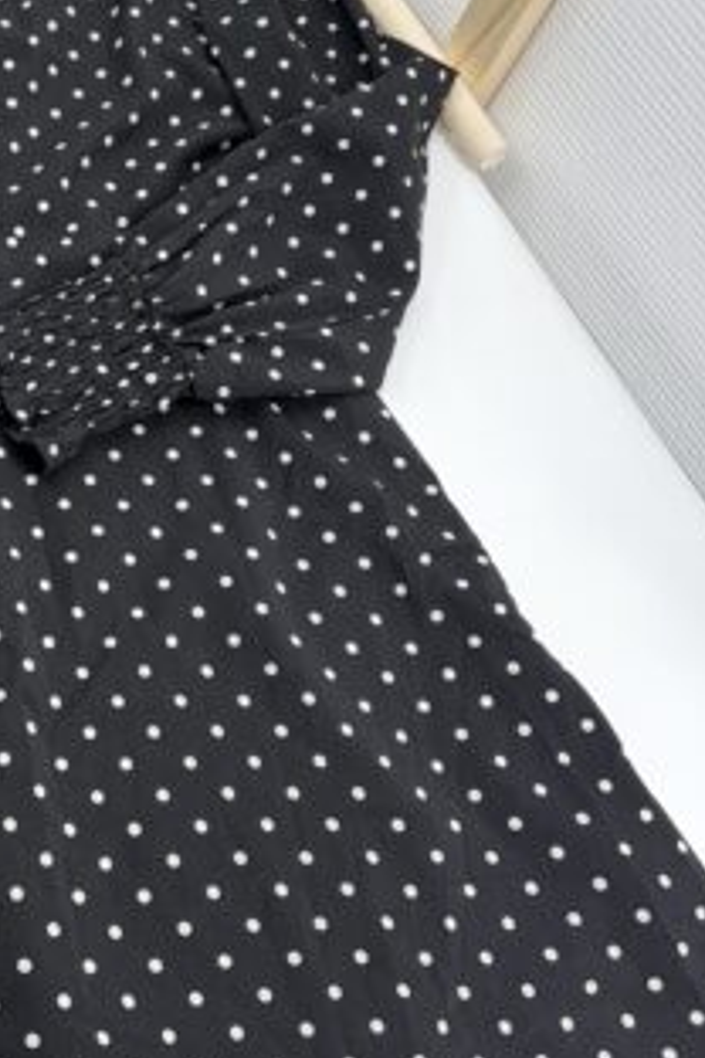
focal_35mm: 52
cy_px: 417
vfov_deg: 38.0
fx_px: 1527
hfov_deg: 24.9
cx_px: 20
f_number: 1.6
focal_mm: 5.96
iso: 40
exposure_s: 1/100
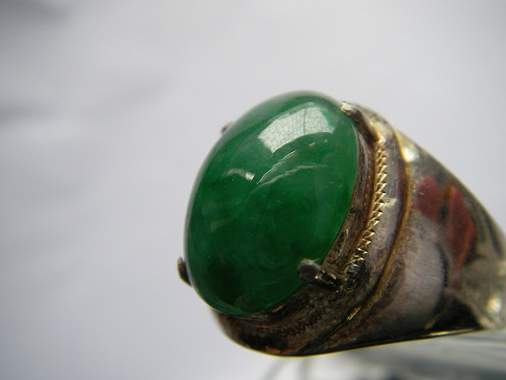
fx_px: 555
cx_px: 253
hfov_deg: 49.0
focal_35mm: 38
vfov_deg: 37.7
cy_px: 190
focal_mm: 6.3
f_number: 3.3
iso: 50
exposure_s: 1/74.1
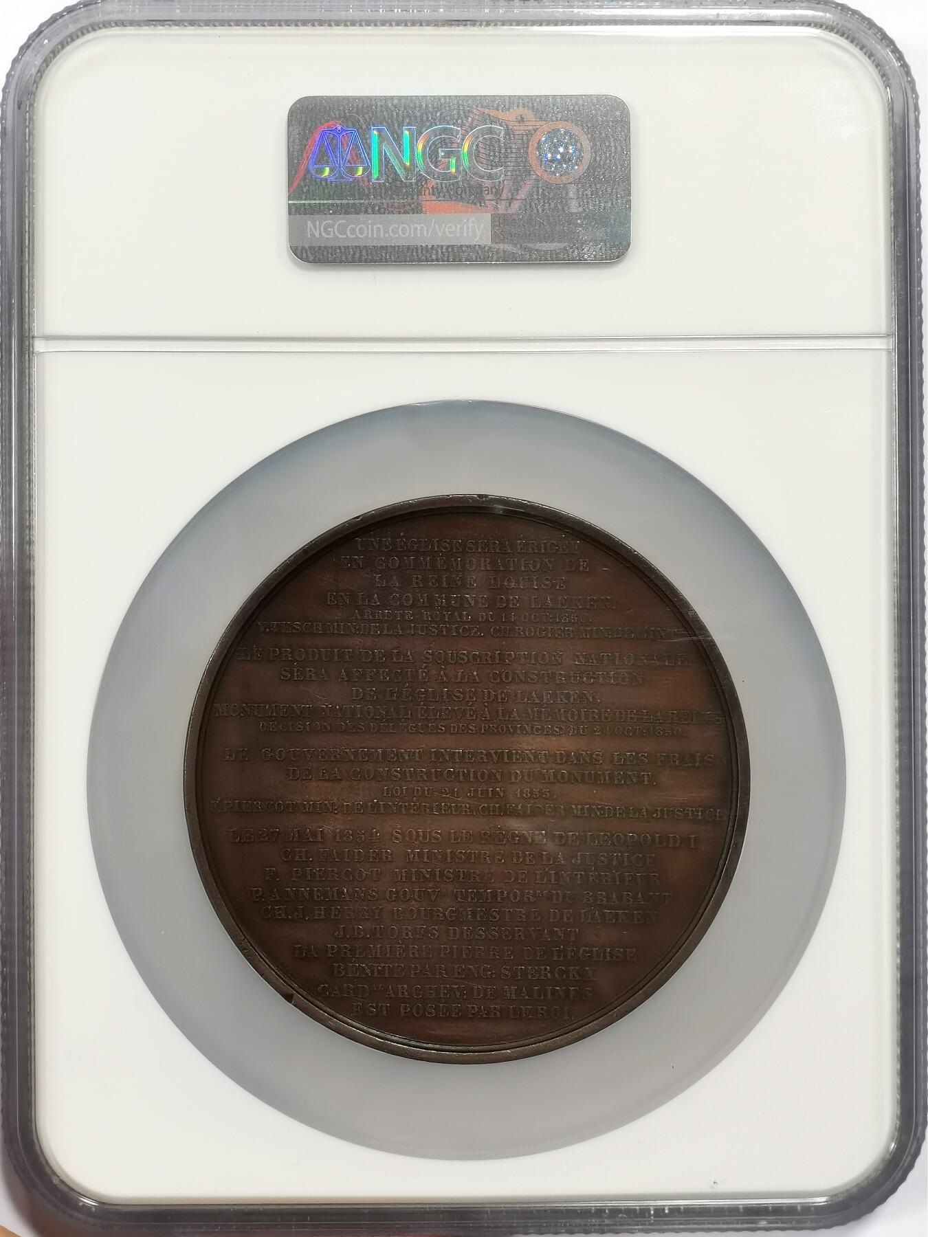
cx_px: 464
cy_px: 618
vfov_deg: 24.1
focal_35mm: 81
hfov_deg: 18.2
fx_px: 2895
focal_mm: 7.48
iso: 320
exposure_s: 1/100
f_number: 16
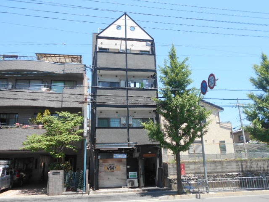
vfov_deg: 46.8
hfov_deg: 60.0
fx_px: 233
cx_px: 134
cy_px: 101
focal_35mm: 30
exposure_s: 1/400
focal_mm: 5.1
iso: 80
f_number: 3.4
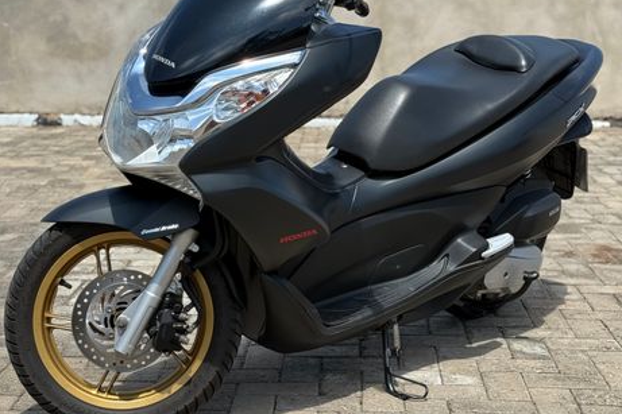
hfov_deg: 38.9
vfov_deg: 26.4
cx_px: 314
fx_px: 881
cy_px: 179
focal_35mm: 51
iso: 80
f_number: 1.78
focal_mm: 6.76
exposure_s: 1/2342
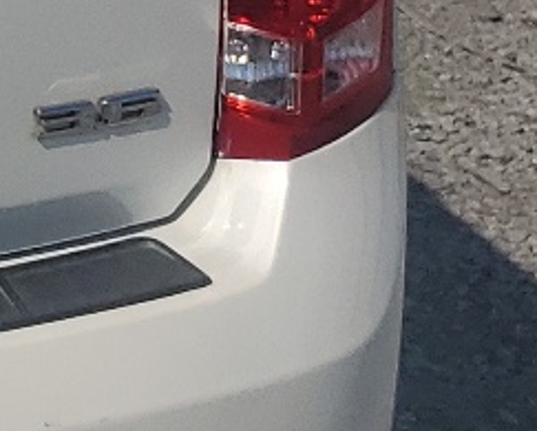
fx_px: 2657
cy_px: -340
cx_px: -873
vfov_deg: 8.9
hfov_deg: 9.8
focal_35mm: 167
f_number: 1.5
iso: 51
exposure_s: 1/10000
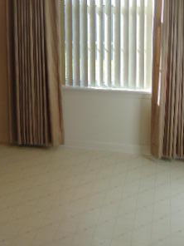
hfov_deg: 27.0
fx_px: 383
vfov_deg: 34.2
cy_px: 40
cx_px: 72
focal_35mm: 54
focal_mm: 4.5
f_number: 3
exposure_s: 1/100
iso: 80
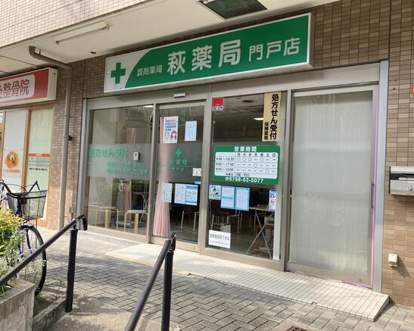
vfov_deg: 48.5
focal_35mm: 30
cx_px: 202
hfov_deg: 58.8
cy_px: 165
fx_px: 367
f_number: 1.8
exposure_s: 1/486
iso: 32
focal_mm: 3.99
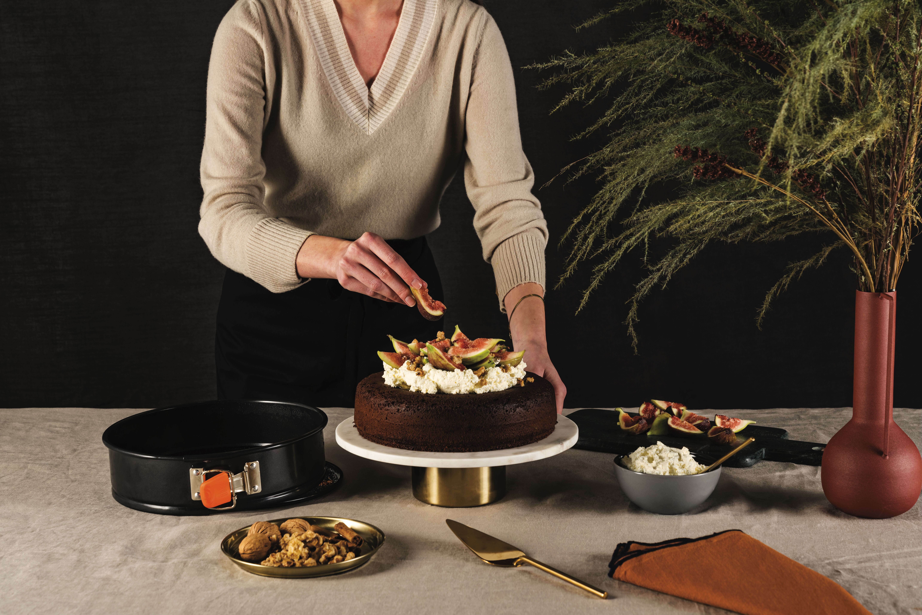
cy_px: 308
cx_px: 461
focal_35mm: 58
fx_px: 1485
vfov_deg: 23.4
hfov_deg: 34.5
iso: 200
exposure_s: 1/125
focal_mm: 58
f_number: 8
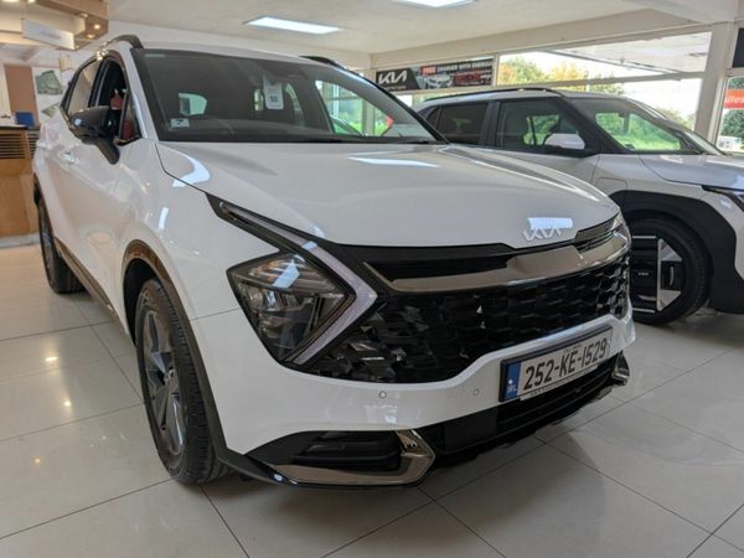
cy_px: 279
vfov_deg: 56.8
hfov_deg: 71.6
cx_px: 372
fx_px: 516
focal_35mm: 24
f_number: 1.68
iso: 49
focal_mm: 6.9
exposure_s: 1/100
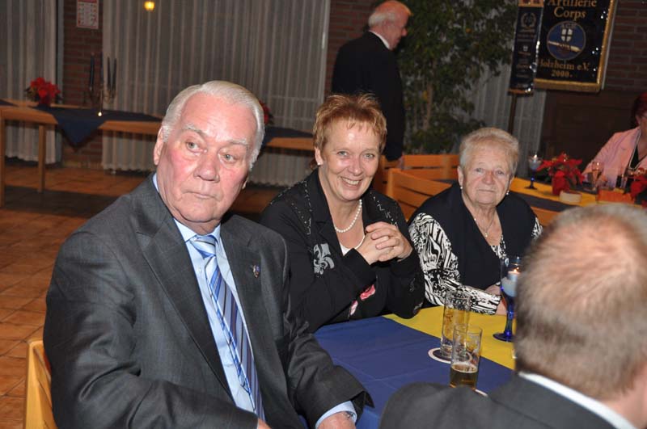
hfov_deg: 38.9
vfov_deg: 26.4
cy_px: 214
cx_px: 324
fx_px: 915
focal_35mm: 51
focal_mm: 34
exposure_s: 1/60
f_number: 4.2
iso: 640
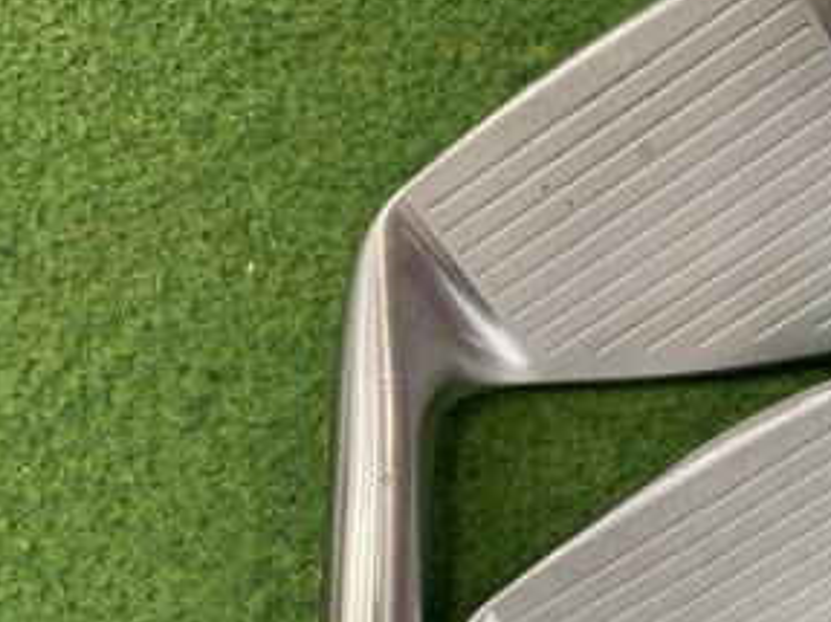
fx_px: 1392
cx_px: 712
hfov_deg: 32.0
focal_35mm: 58
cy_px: 579
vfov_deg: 24.4
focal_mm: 4.25
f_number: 1.8
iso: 160
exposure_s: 1/60
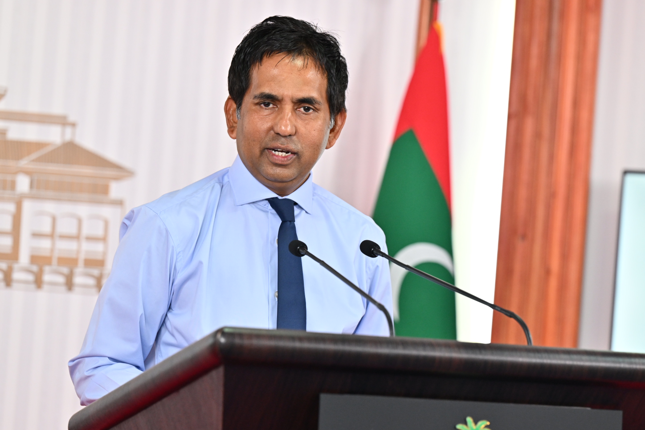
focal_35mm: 179
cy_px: 215
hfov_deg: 11.5
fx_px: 3206
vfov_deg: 7.7
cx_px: 345
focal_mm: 160
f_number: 4
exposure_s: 1/200
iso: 1600
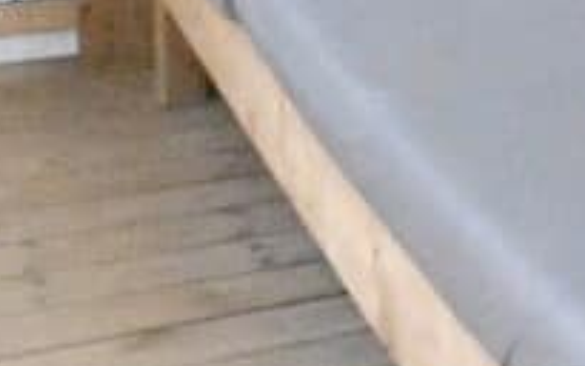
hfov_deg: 18.8
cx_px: 616
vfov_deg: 11.5
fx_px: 1705
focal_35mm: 107
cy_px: -262
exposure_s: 1/640
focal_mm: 14
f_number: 16
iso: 64000
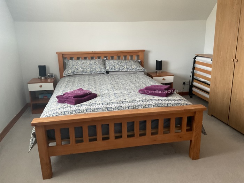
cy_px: 92
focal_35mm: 29
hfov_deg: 61.7
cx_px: 122
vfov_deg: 48.2
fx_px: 204
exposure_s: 1/40
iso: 250
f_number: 1.8
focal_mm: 3
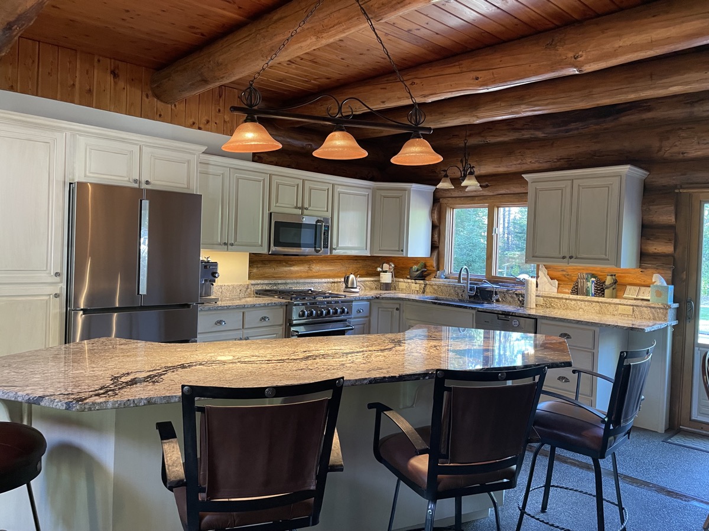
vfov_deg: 53.1
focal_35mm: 26
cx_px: 354
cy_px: 266
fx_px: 533
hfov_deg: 67.3
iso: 200
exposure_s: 1/60
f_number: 1.6
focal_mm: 4.2
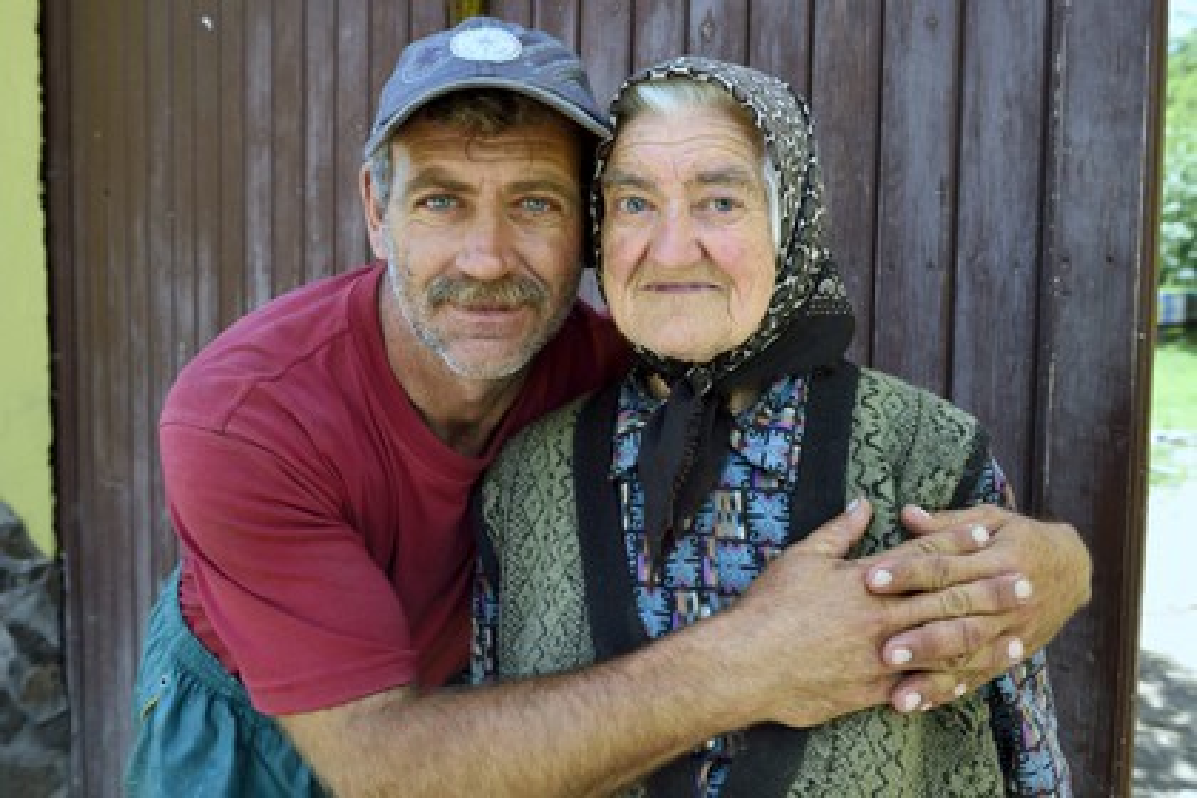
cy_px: 399
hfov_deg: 63.7
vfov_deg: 45.0
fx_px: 964
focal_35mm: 29
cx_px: 598
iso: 200
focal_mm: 29
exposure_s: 1/200
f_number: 6.3
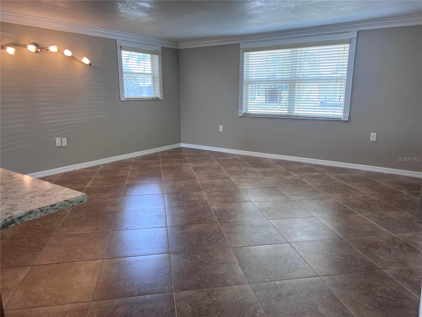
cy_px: 158
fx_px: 317
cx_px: 211
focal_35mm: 26
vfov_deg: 53.1
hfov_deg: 67.3
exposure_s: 1/160
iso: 64
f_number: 1.5
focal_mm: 5.7
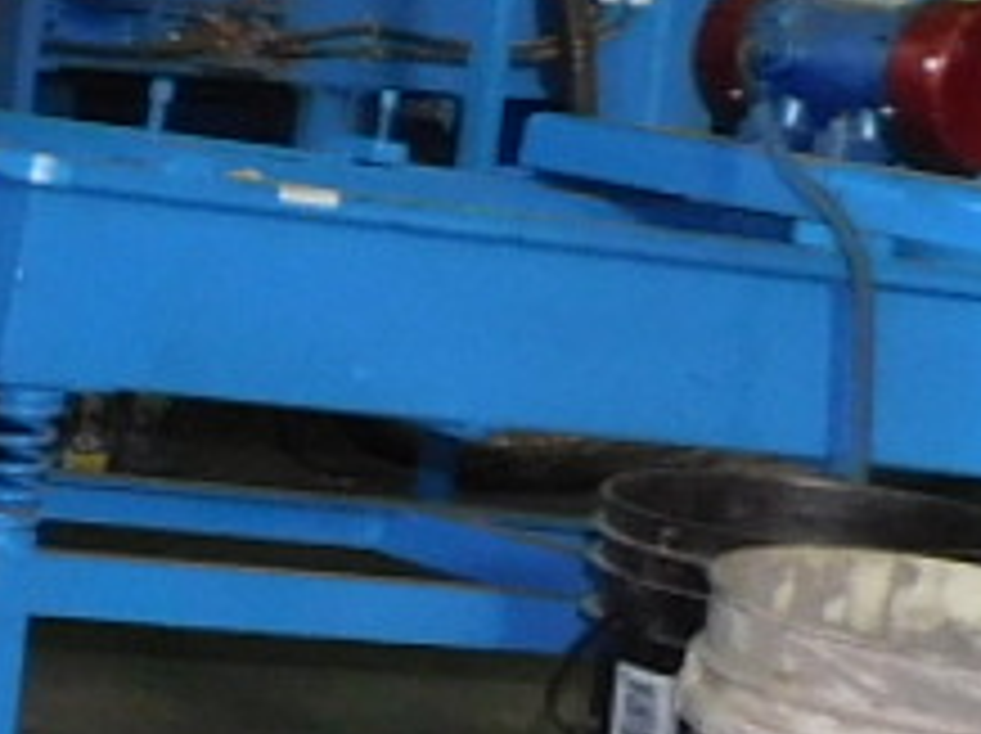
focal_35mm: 169
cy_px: 365
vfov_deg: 8.8
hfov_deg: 9.5
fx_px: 4784
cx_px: -1814
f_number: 3
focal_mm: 4
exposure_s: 1/30
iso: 200
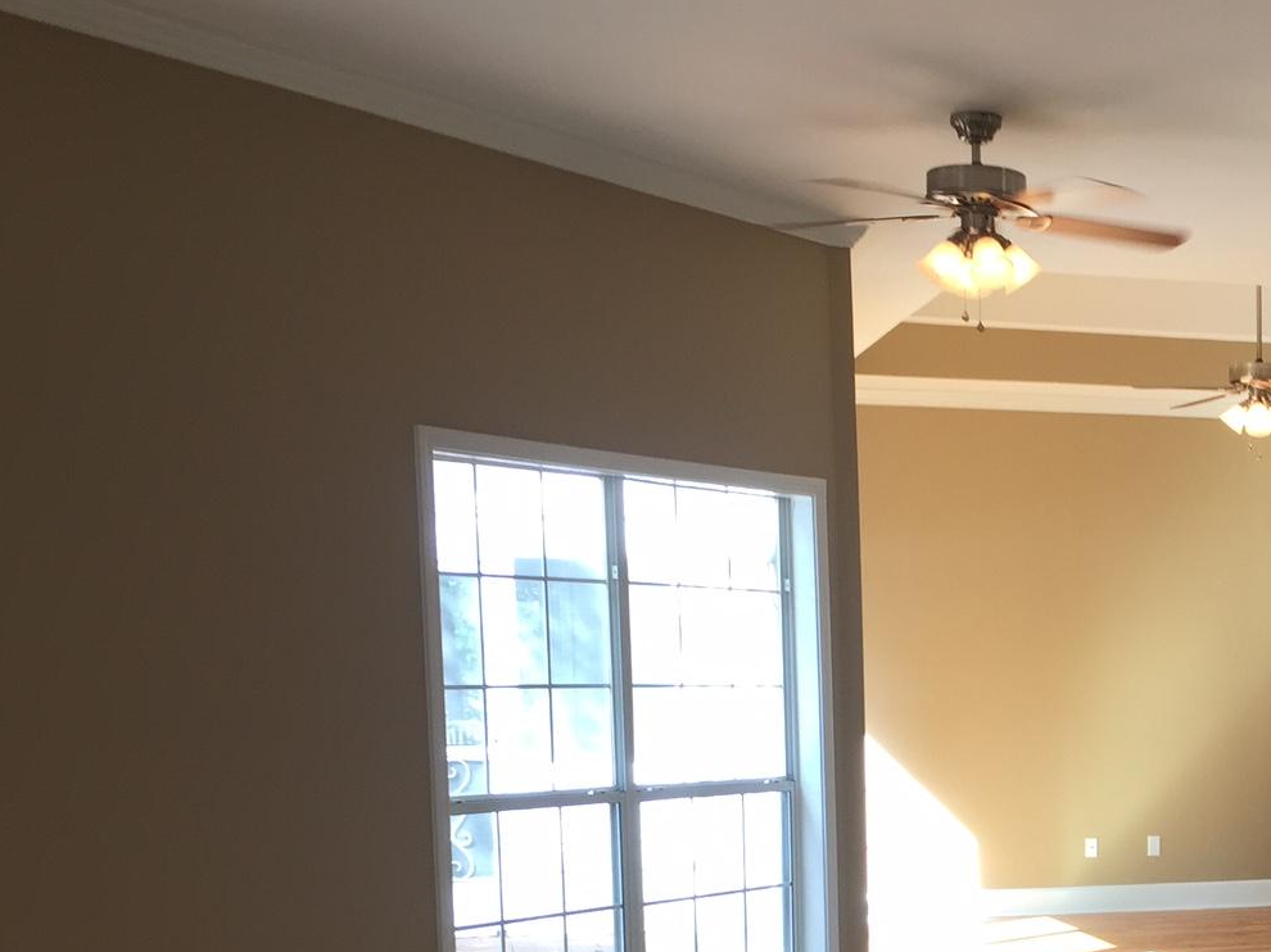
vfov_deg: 23.7
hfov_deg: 30.0
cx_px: 1268
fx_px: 2202
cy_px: 884
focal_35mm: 60
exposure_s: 1/60
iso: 32
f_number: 2.2
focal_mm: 4.15
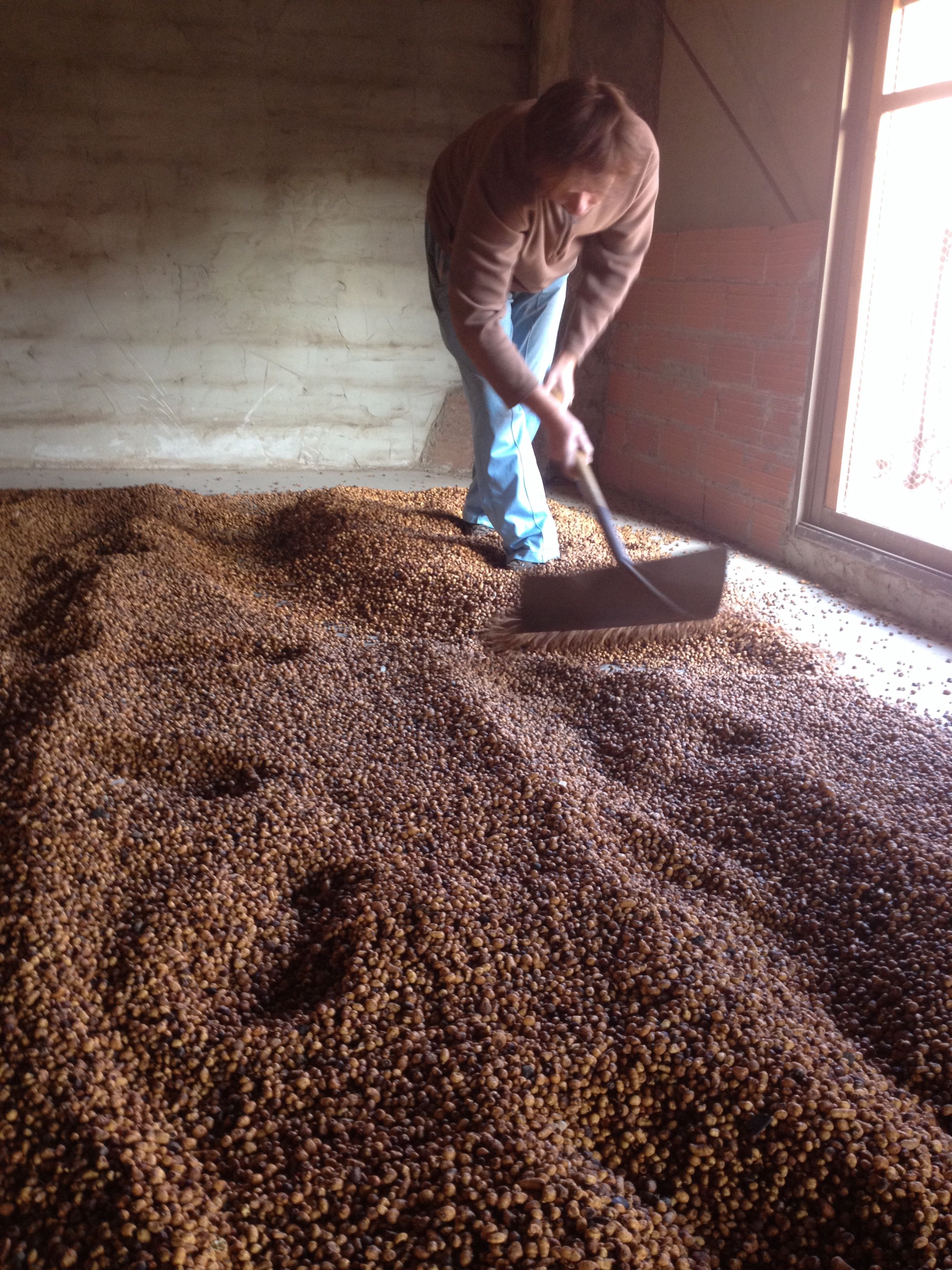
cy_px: 635
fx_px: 1283
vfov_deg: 52.6
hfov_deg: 40.7
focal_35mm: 35
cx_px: 476
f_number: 2.4
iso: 100
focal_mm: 4.28
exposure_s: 1/20
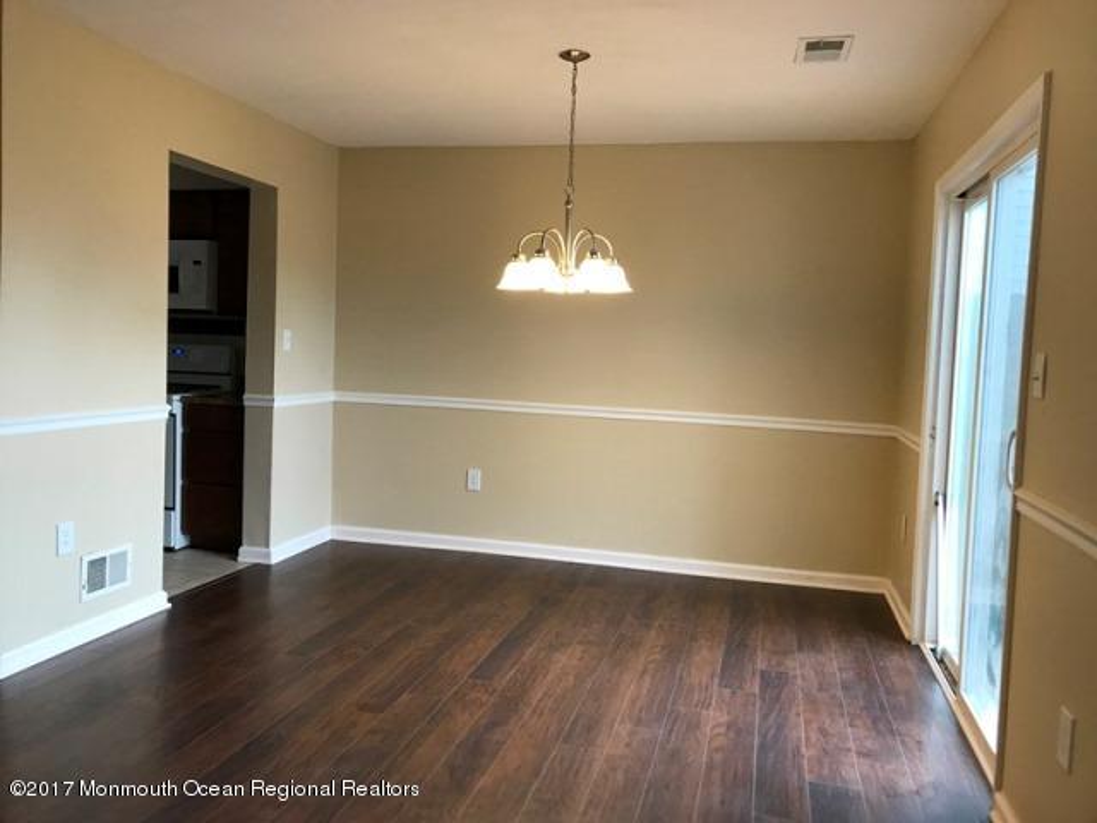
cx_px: 548
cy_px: 412
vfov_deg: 49.7
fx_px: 887
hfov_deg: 63.4
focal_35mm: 28
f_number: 1.8
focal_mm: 3.99
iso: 32
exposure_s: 1/24
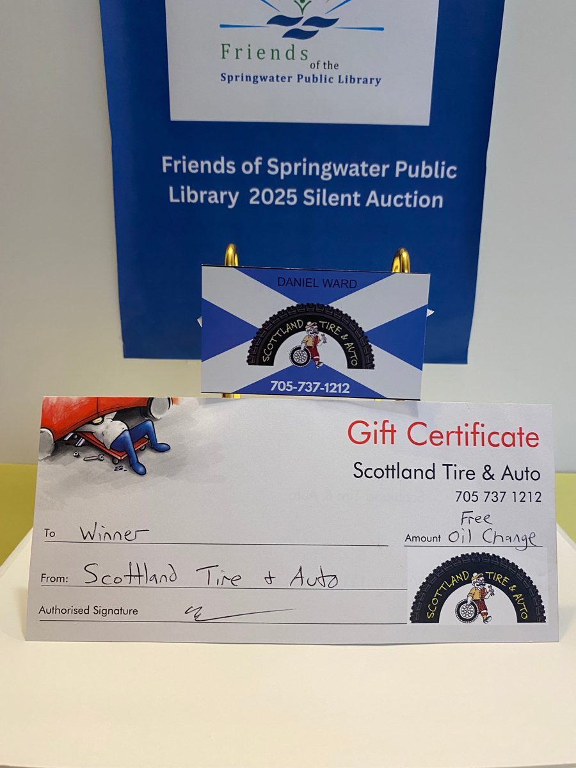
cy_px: 384
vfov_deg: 67.3
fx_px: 577
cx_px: 288
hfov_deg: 53.1
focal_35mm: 26
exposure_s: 1/60
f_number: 1.8
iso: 100
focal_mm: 4.25
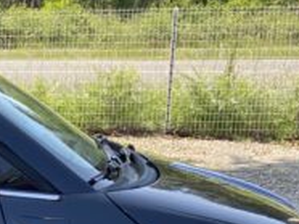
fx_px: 966
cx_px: -167
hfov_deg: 15.9
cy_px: 239
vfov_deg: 13.0
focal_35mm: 112
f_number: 1.8
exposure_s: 1/441
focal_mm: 4.25
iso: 32
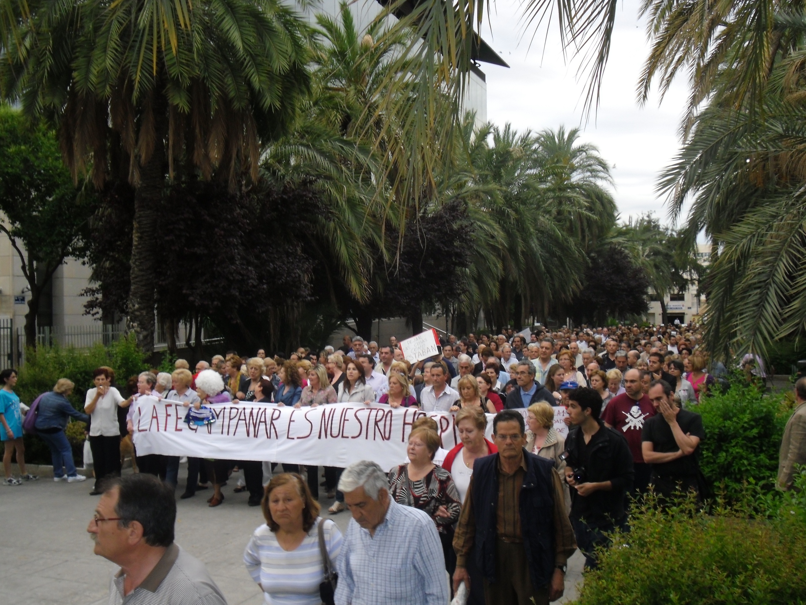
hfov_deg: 49.0
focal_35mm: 38
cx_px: 403
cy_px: 302
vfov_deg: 37.7
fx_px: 885
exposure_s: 1/100
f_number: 3.9
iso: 200
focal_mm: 6.9
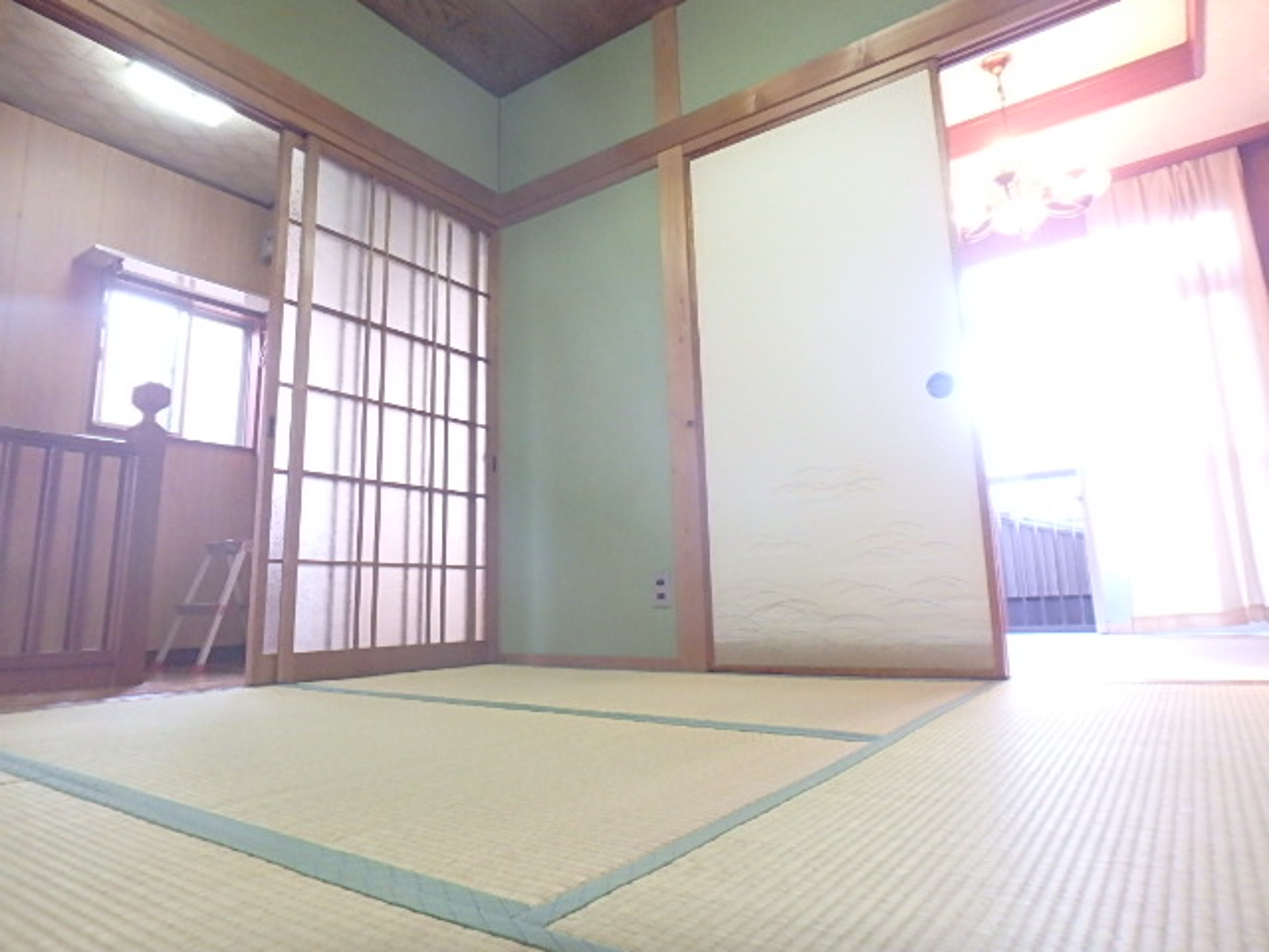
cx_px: 634
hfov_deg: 79.0
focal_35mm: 21
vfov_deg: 63.4
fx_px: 770
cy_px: 476
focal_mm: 3.7
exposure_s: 1/25
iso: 800
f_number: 3.5
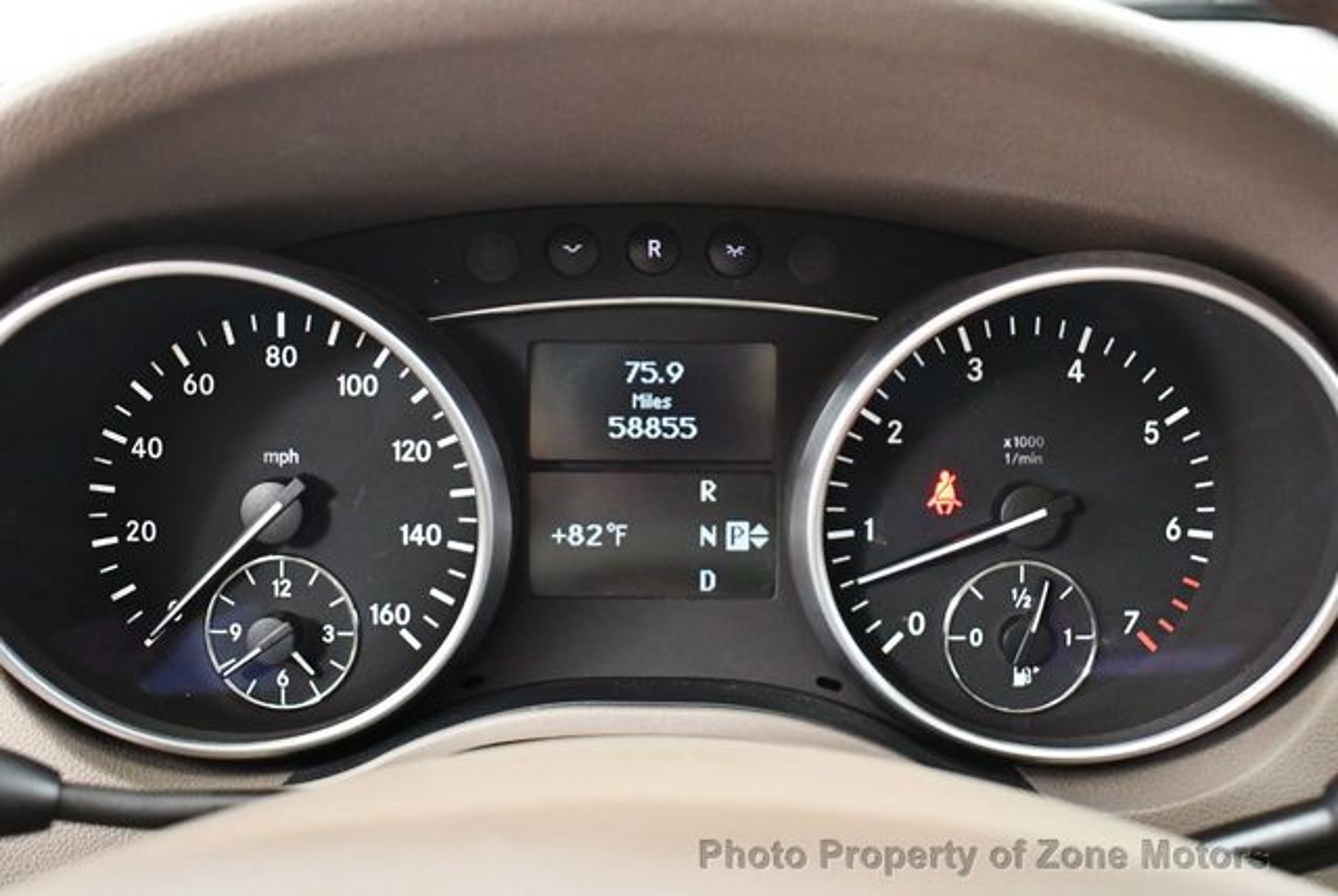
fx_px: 1489
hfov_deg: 48.4
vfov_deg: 33.5
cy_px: 448
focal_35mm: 40
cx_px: 669
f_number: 3.5
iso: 5000
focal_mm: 20
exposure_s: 1/60
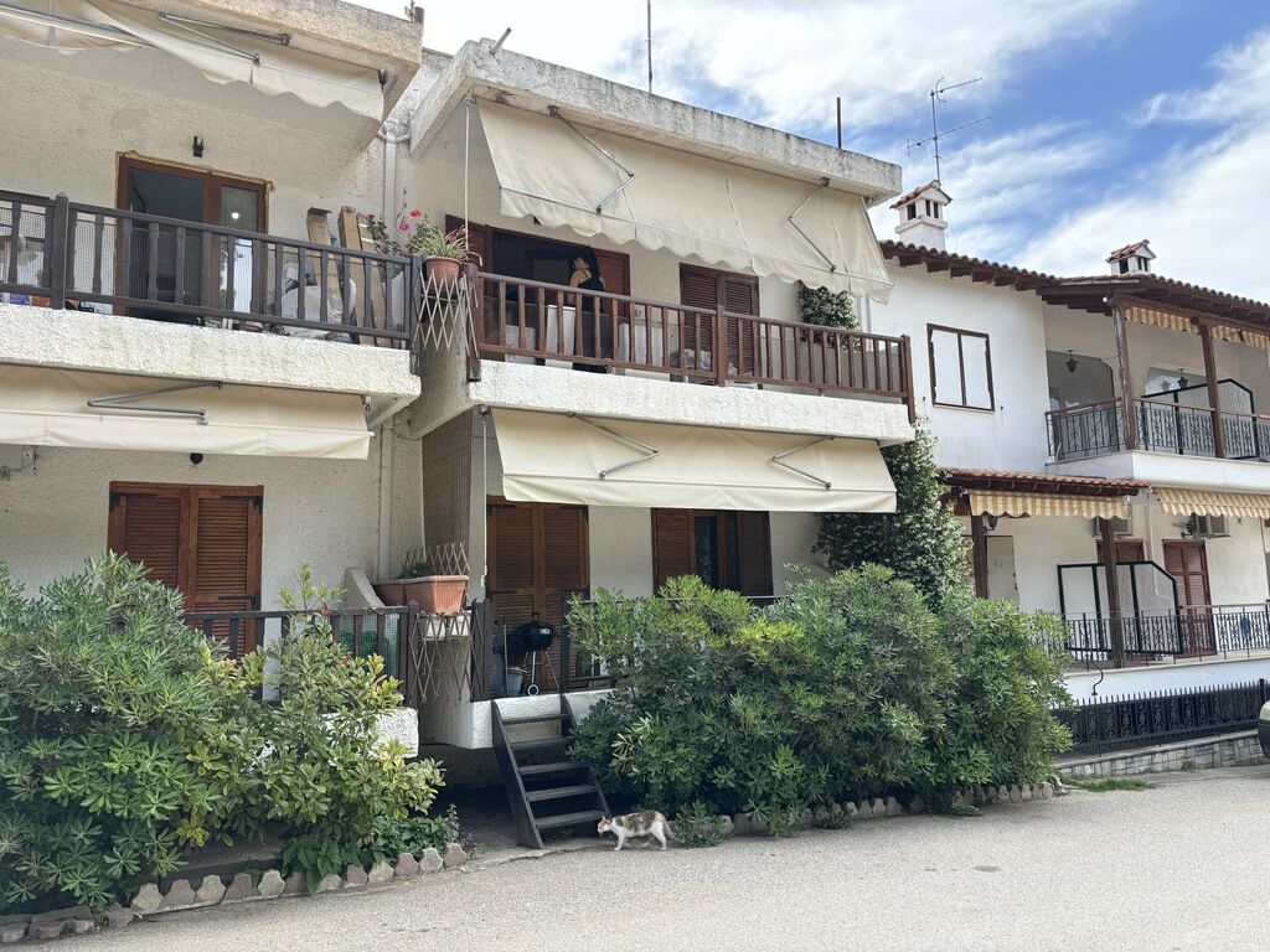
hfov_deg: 67.3
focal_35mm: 26
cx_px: 635
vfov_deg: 53.1
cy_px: 476
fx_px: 954
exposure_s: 1/581
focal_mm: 5.96
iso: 50
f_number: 1.6
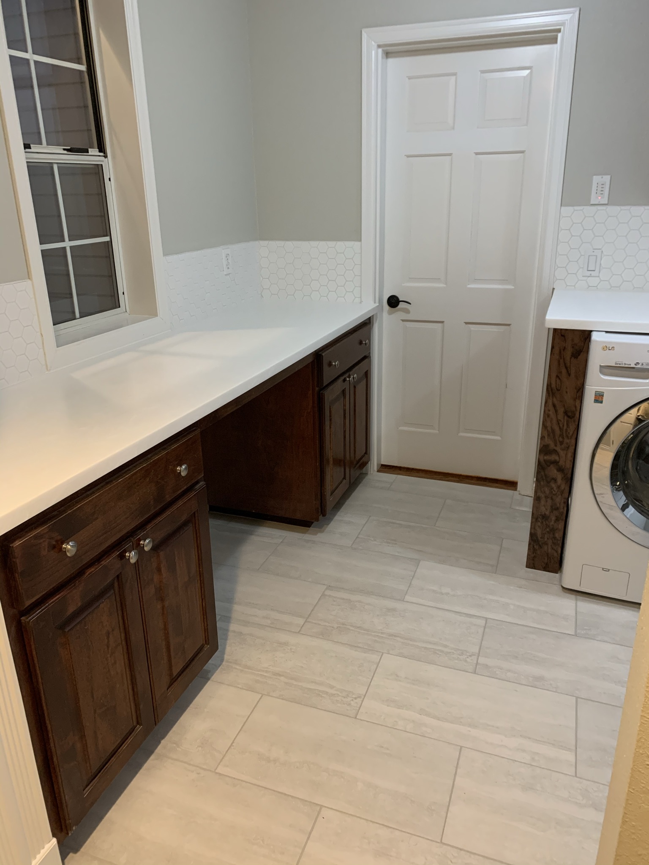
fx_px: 650
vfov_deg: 67.3
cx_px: 324
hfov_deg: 53.1
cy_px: 432
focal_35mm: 26
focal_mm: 4.25
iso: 250
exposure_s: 1/60
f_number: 1.8
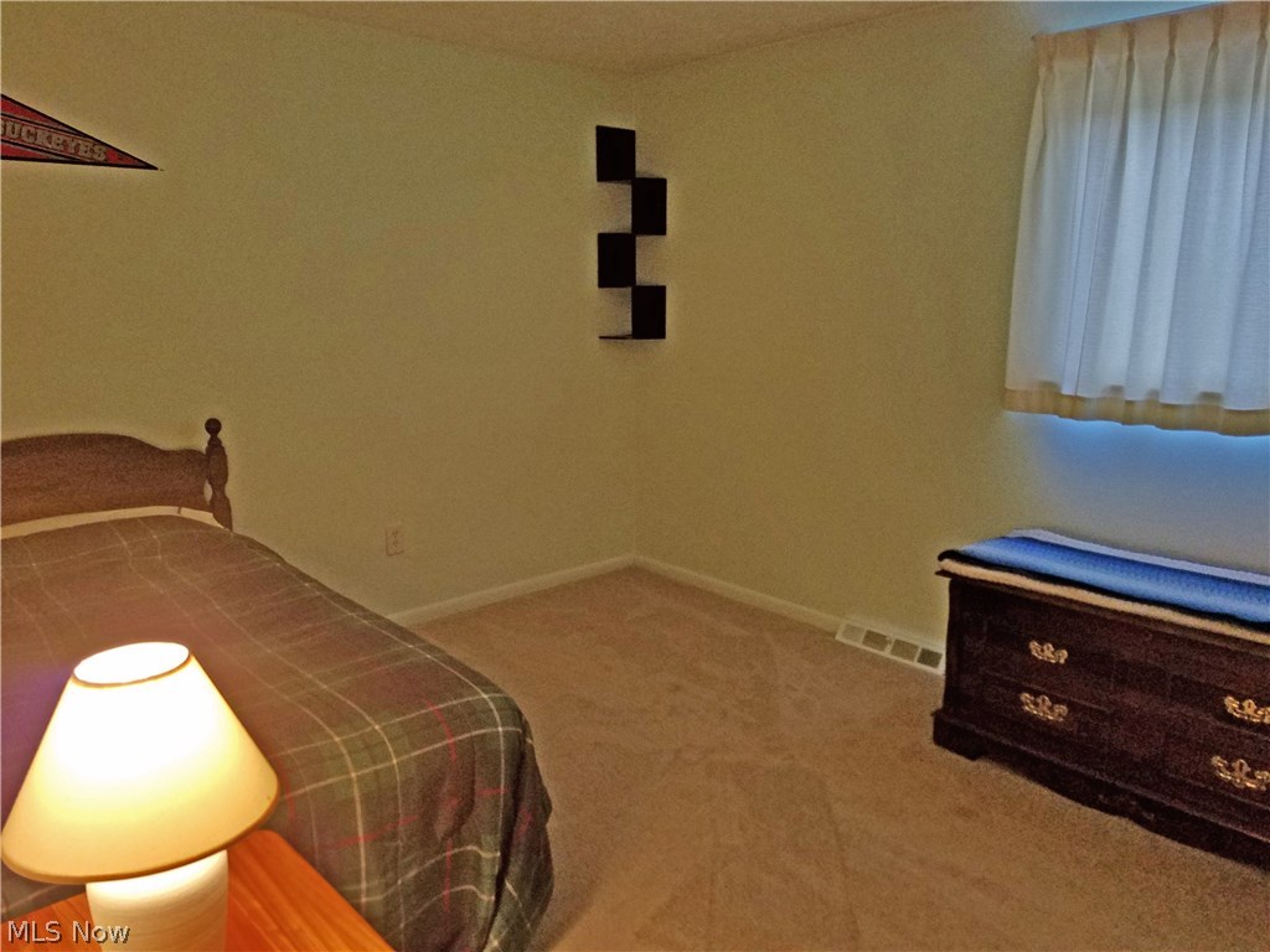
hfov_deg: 67.3
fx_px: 954
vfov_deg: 53.1
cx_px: 635
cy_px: 476
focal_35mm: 26
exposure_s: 1/60
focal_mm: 4.2
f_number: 1.7
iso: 100
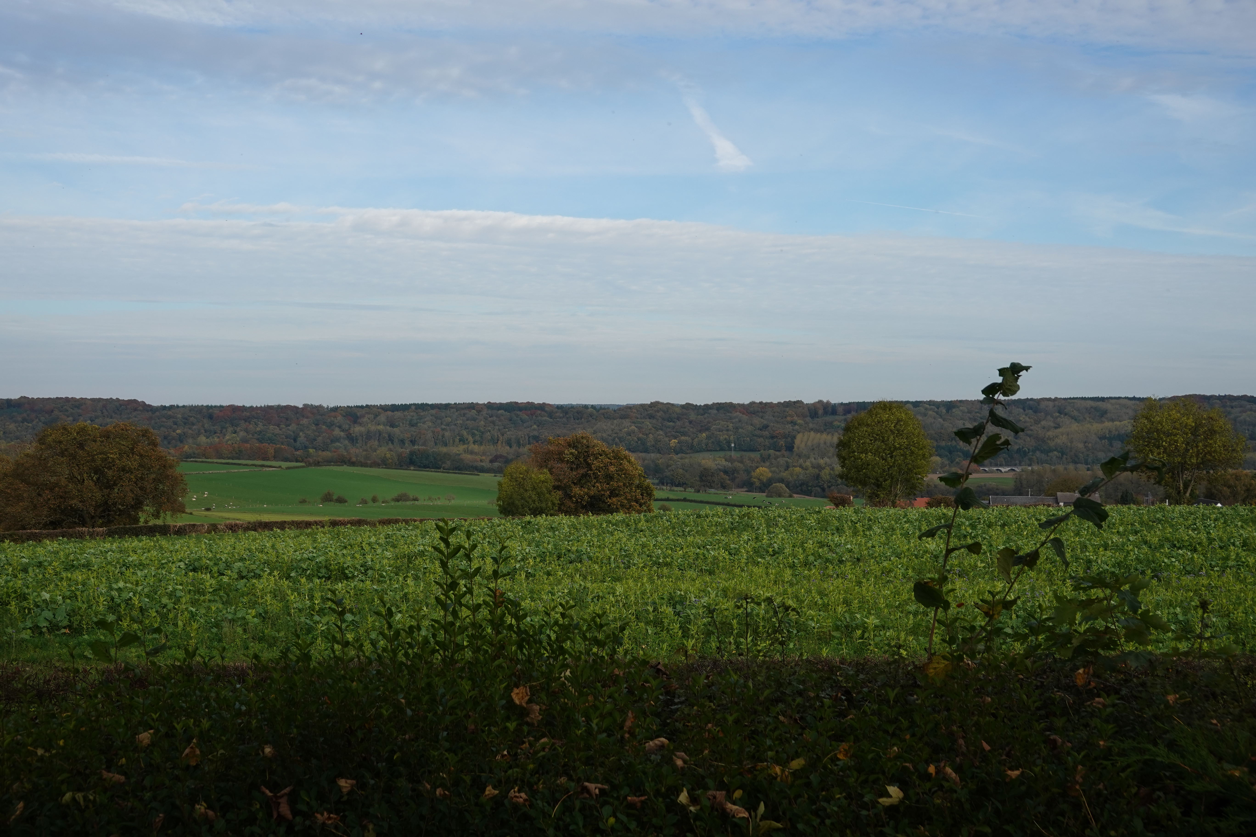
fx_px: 1675
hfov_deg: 41.1
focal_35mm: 48
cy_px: 418
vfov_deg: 28.1
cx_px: 628
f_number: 4
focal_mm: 17.88
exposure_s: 1/800
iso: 100
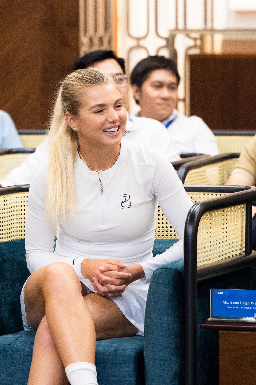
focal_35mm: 259
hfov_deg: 5.3
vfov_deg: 8.0
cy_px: 228
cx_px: 48
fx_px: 2765
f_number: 2.8
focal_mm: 105
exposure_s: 1/200
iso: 2500
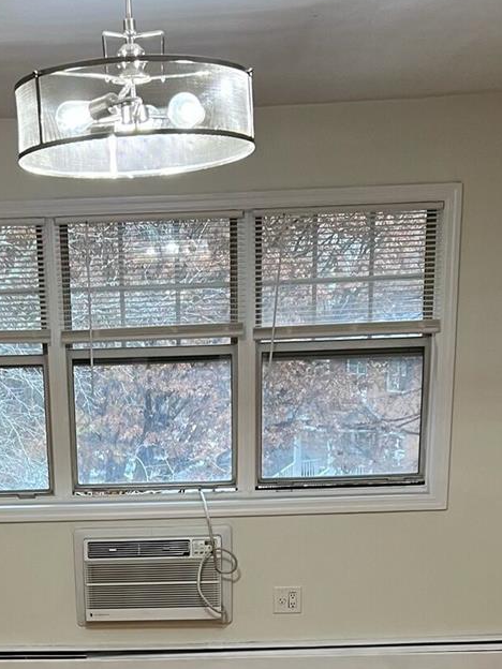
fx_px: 1238
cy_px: 689
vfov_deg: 28.2
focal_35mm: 64
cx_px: 144
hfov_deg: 22.8
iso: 100
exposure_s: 1/60
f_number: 1.5
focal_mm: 5.7
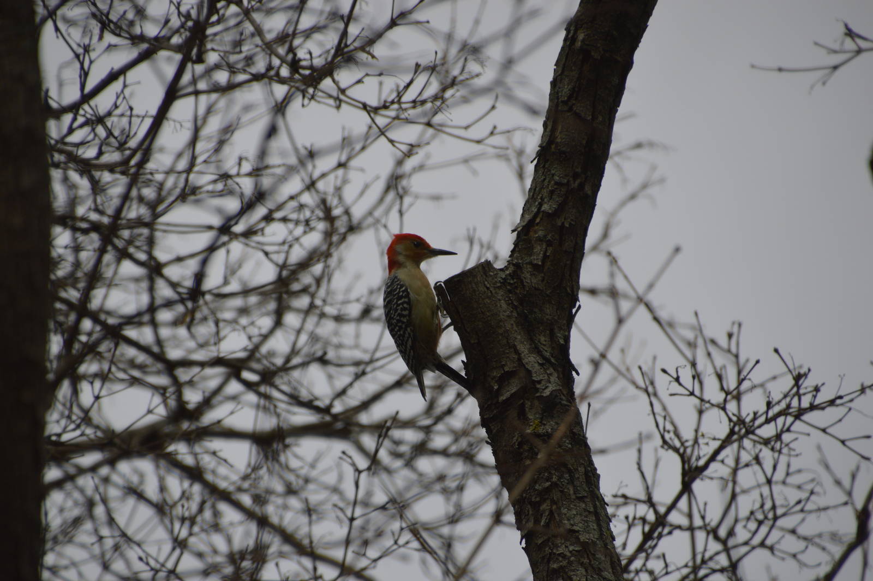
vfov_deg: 3.0
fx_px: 10903
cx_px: 436
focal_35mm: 450
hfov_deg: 4.6
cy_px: 290
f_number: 6.3
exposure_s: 1/1250
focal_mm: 300
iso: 400
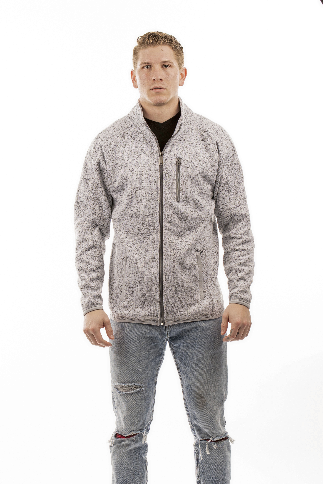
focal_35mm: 89
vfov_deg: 22.9
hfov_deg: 15.4
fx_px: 1198
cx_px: 162
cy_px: 242
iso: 50
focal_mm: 89
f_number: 5.6
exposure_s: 1/200
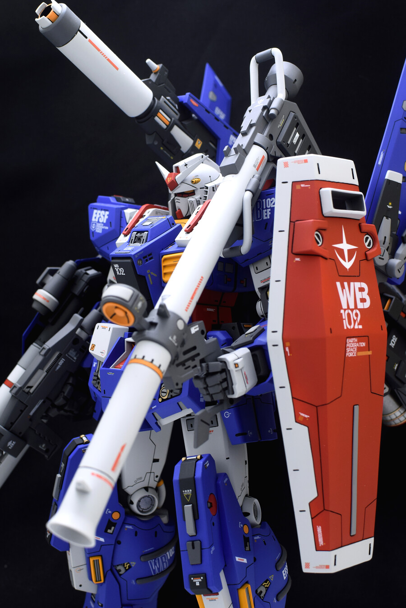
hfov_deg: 25.8
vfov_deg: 37.9
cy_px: 304
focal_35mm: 52
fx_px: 888
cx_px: 203
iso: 400
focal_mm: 35
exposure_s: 1/100
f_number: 8
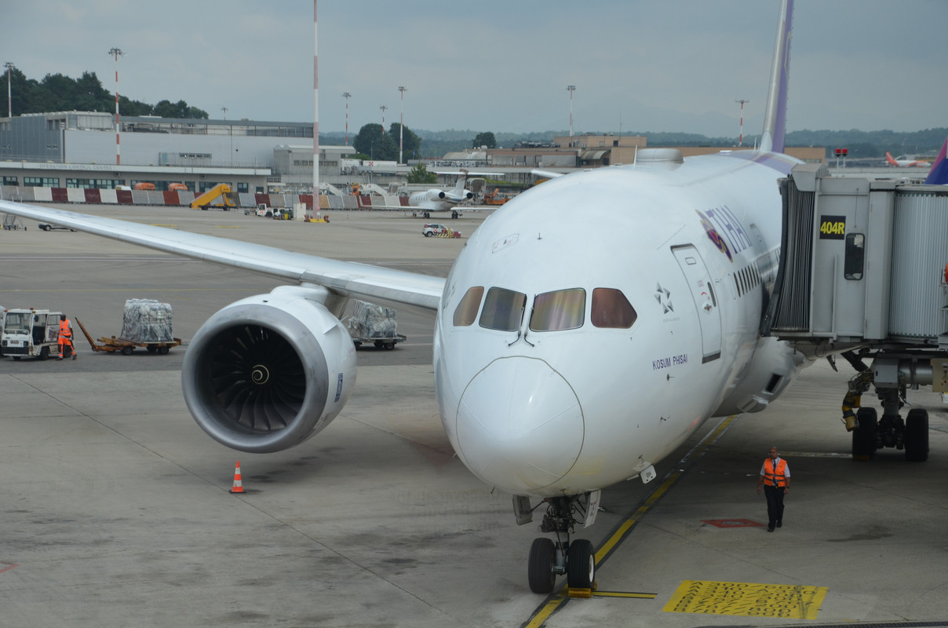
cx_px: 474
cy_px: 314
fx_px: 2444
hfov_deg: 22.0
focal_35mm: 93
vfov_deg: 14.6
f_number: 9
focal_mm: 62
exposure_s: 1/320
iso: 400
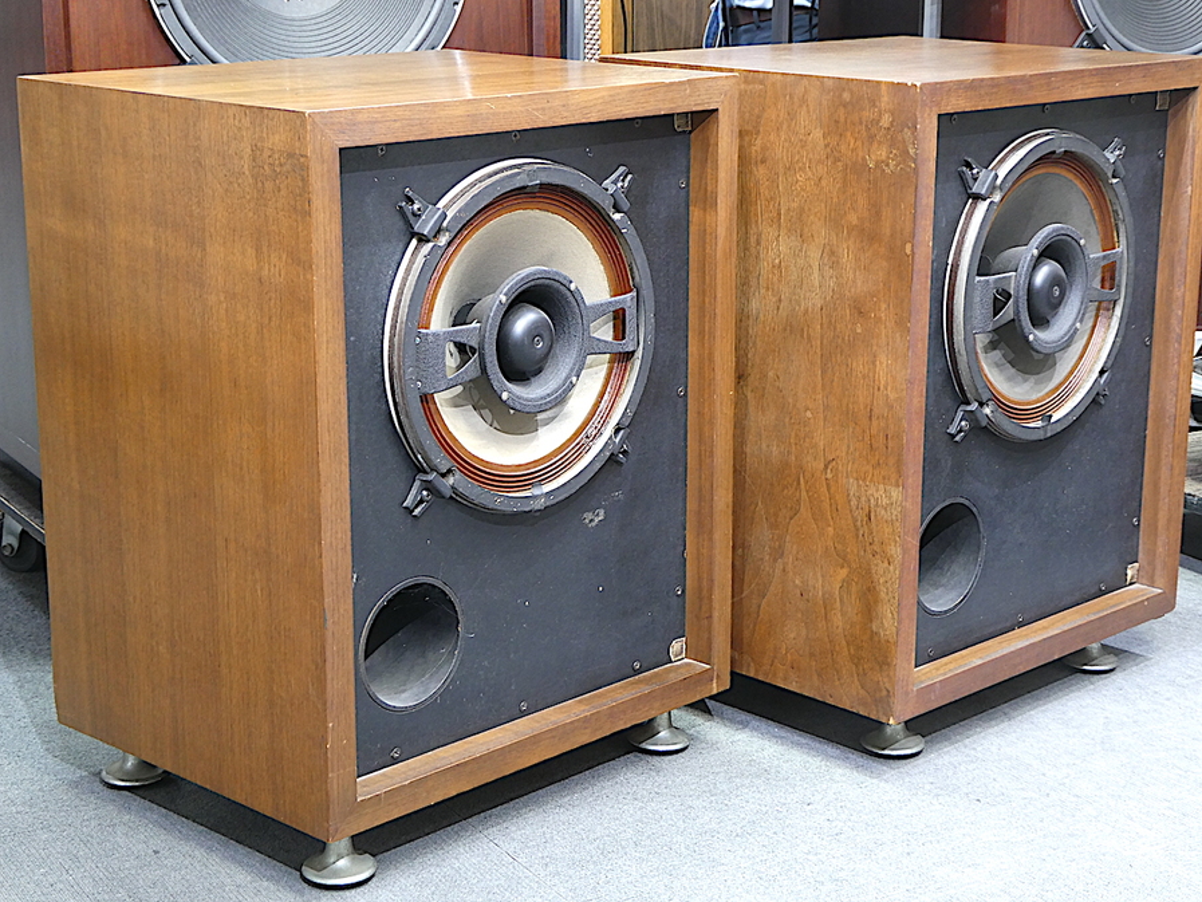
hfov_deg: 31.7
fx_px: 2118
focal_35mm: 61
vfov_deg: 24.0
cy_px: 440
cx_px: 608
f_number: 4.2
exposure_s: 1/1.3
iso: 200
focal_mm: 10.3
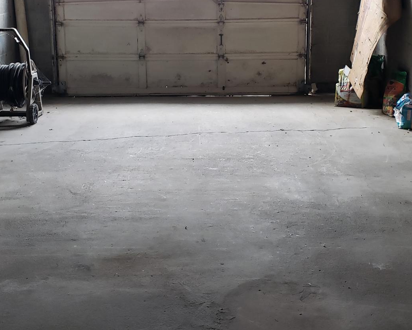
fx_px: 610
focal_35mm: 50
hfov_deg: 37.3
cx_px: 201
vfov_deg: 29.5
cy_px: 59
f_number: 2.4
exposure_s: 1/44
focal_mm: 4.3
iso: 250
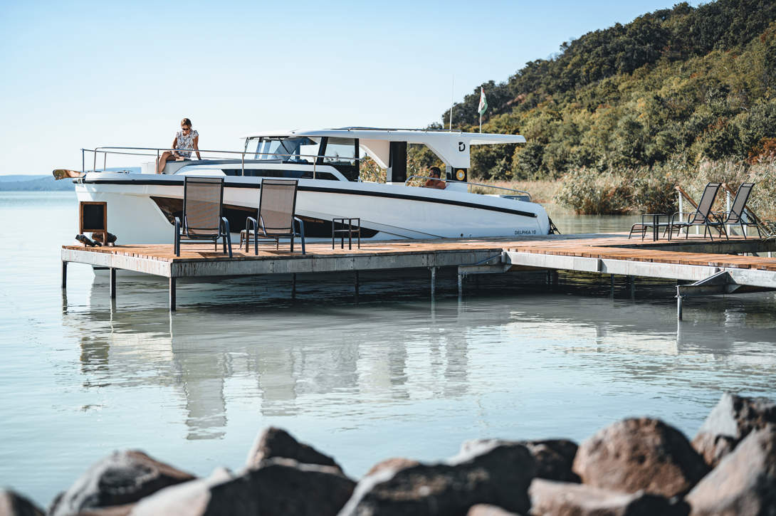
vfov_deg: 27.0
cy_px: 258
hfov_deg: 39.6
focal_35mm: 50
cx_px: 388
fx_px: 1077
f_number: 2.2
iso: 100
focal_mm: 50
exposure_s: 1/3200
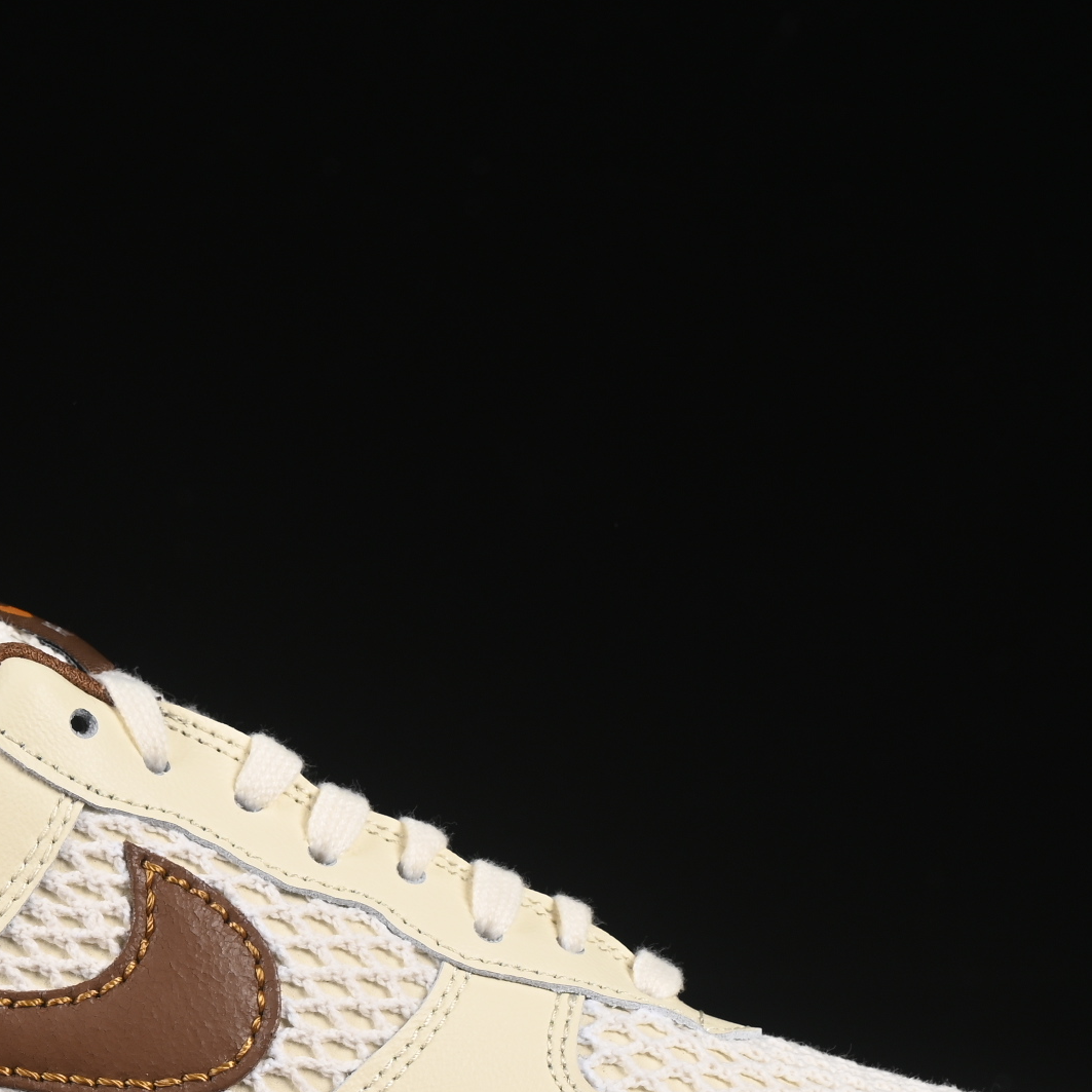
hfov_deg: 10.4
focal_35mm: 167
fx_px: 5960
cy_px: 938
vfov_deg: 10.4
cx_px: 199
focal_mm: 50
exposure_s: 1/80
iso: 160
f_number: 8
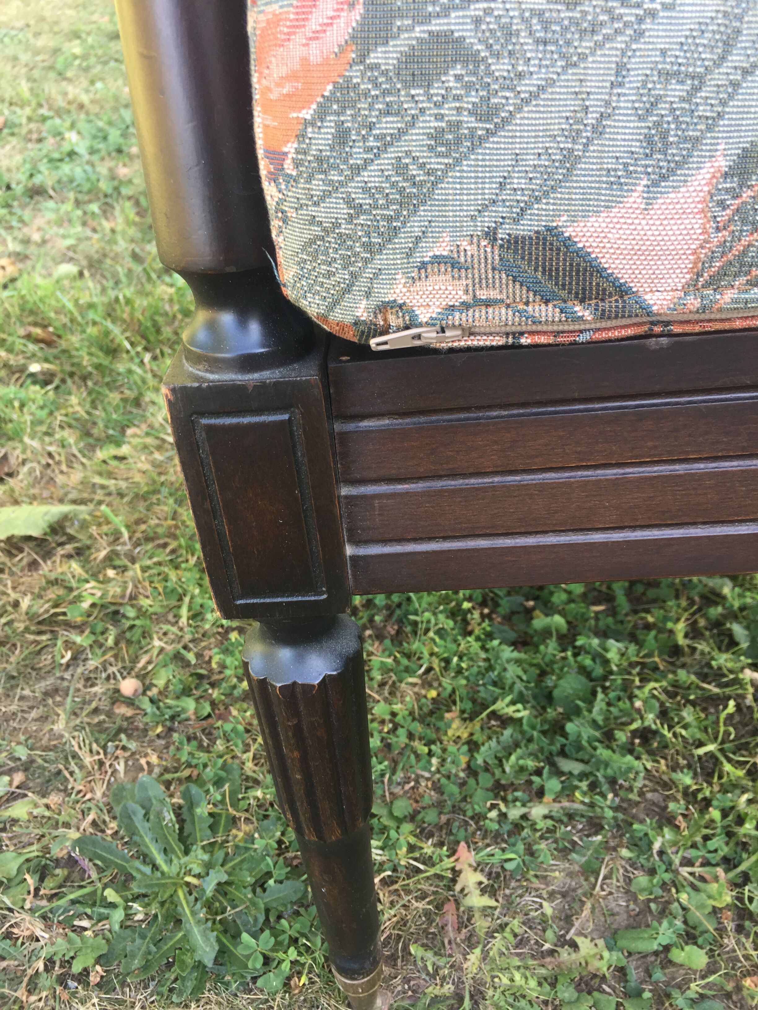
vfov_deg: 61.7
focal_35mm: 29
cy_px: 505
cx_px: 379
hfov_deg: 48.2
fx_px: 847
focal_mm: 4.15
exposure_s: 1/50
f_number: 2.2
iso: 32
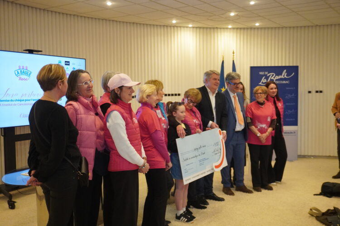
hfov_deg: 49.6
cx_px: 170
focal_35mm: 39
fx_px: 368
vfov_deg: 34.2
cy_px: 113
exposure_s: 1/160
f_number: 4.5
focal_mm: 26
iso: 3200
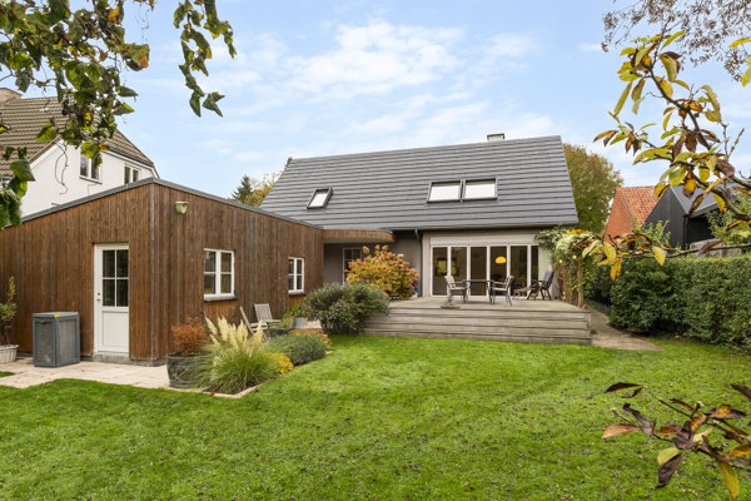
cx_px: 376
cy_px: 250
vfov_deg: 65.2
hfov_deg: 87.7
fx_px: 391
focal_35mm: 19
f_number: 6.3
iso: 640
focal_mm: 12.5
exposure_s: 1/200
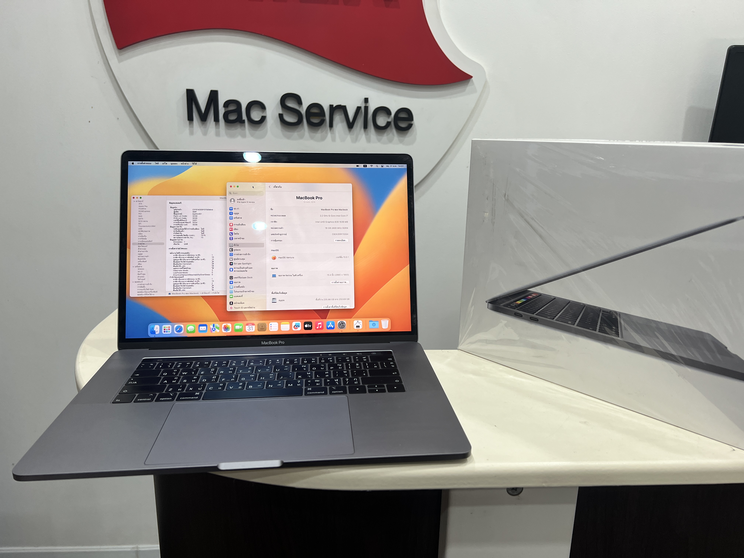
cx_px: 372
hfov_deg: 67.3
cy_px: 279
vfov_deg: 53.1
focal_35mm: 26
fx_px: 559
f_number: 1.5
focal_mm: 5.7
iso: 125
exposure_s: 1/106
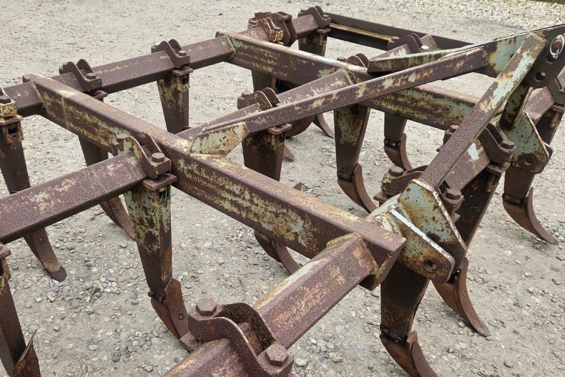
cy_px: 240
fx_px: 487
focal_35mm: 31
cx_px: 225
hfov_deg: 59.8
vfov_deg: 42.0
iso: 25
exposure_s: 1/310
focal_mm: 5.4
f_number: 1.8
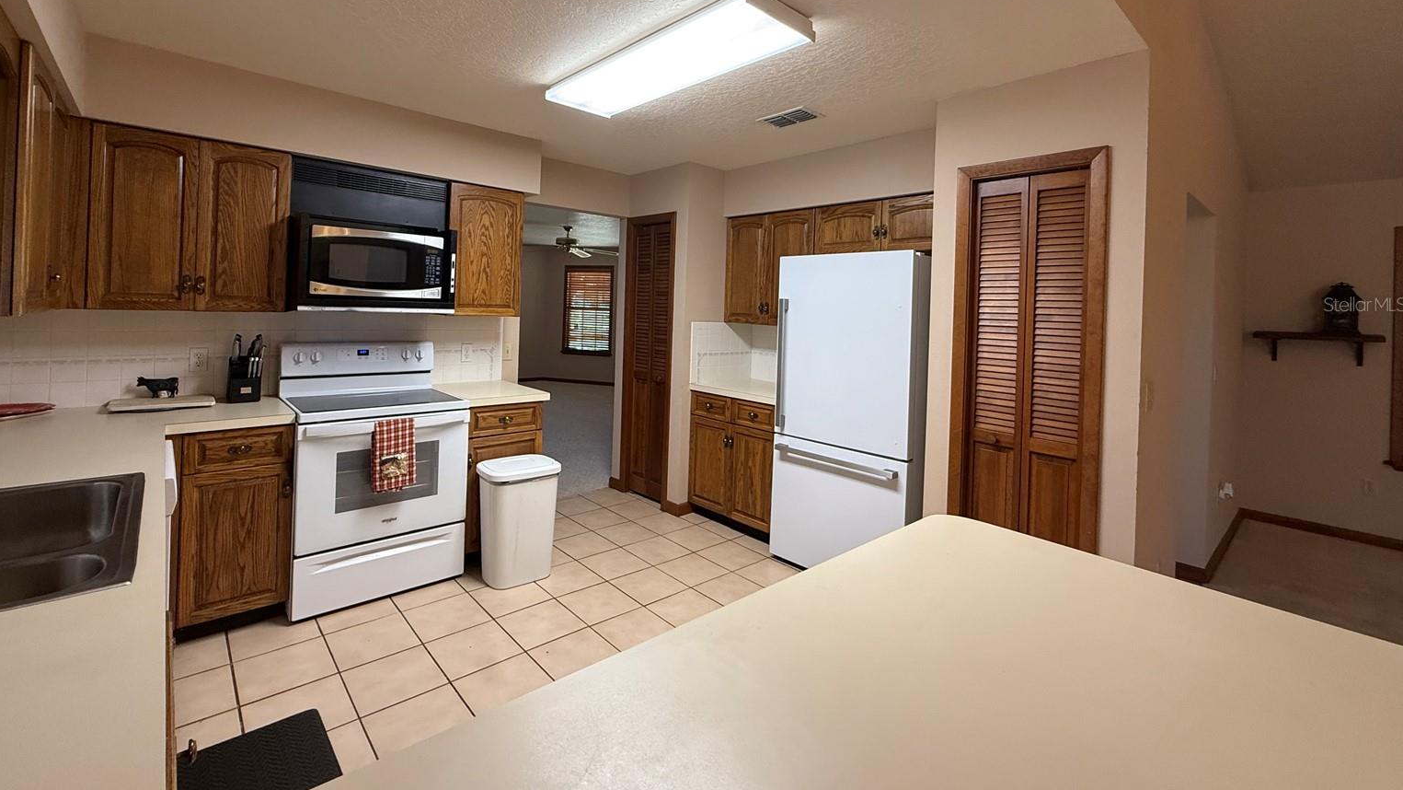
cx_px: 674
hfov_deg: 99.3
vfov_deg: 66.2
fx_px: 595
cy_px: 304
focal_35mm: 16
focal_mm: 2.22
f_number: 2.2
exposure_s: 1/120
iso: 200
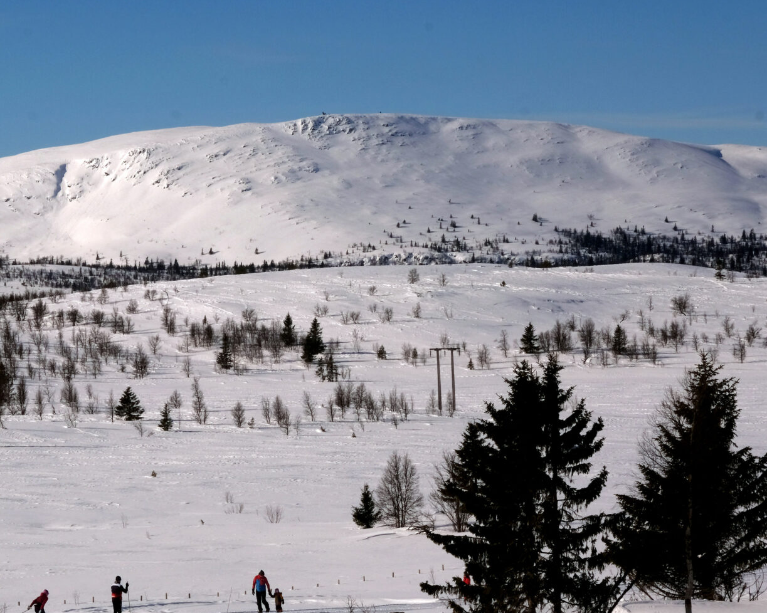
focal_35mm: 143
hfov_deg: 13.4
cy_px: 330
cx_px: 161
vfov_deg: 10.8
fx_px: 3246
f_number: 22
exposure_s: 1/400
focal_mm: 60.8
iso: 160
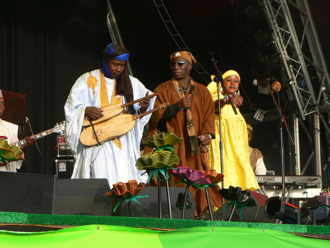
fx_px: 1401
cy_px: 124
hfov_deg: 13.4
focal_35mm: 147
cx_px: 165
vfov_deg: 10.1
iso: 80
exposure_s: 1/100
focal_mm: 24.6
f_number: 4
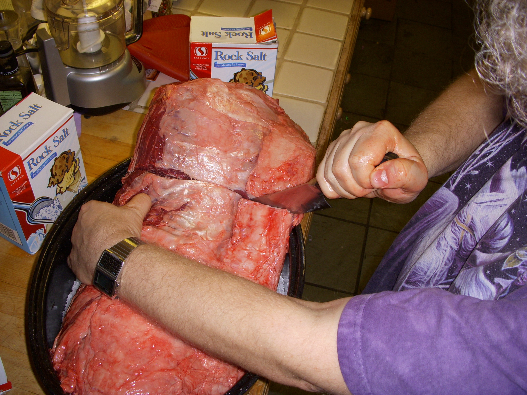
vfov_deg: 37.7
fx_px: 579
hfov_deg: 49.0
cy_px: 198
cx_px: 264
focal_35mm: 38
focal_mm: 6.3
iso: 100
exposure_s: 1/30
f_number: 3.3
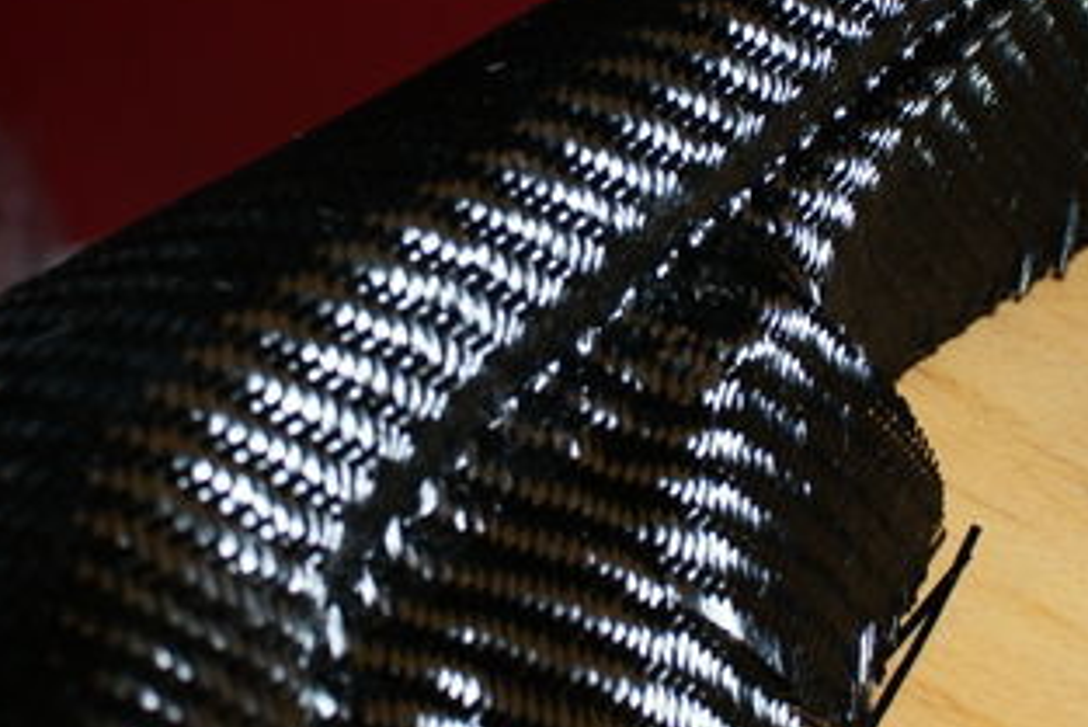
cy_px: 219
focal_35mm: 86
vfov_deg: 15.9
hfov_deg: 23.6
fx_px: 2600
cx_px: 567
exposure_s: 1/60
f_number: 5.6
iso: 400
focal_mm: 28
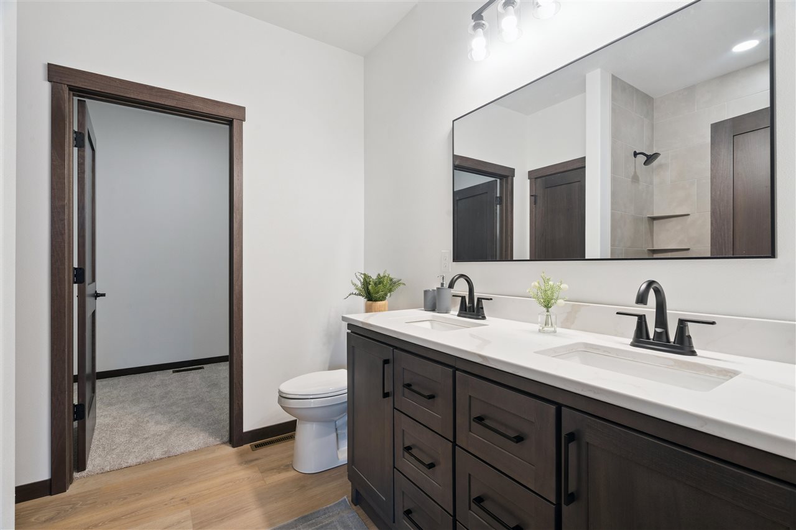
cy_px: 265
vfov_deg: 73.7
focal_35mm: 16
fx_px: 354
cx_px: 398
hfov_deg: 96.7
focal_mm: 16
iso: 400
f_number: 10
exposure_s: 1/10
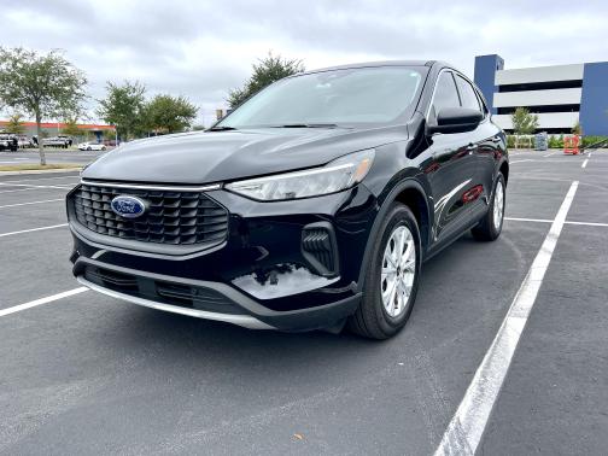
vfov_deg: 53.1
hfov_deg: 67.3
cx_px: 304
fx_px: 457
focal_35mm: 26
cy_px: 228
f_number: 1.5
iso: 50
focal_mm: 5.7
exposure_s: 1/1238
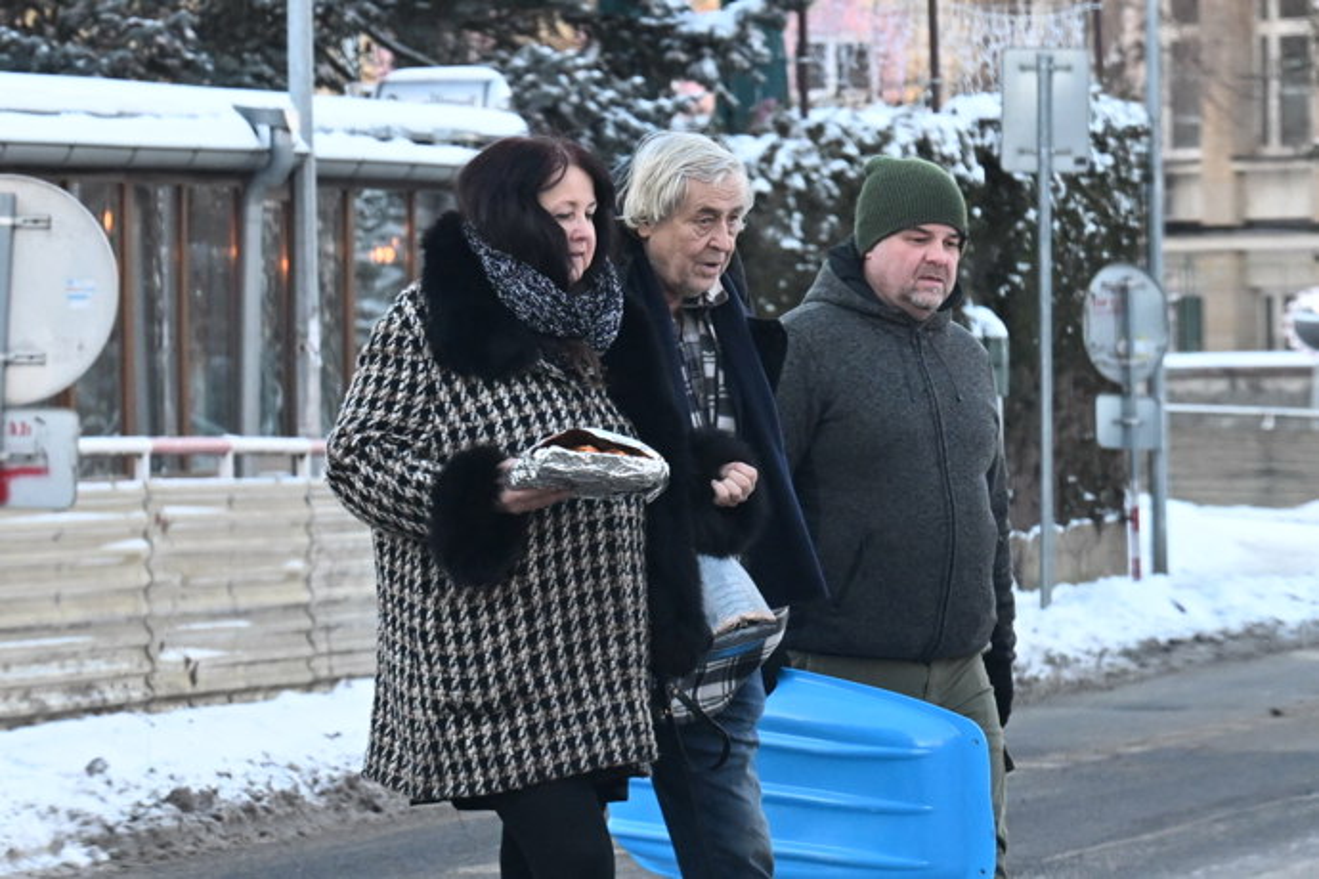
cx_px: 660
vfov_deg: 9.3
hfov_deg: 14.0
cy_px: 440
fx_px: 5385
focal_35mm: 147
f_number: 5.6
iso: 2000
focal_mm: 98
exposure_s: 1/320
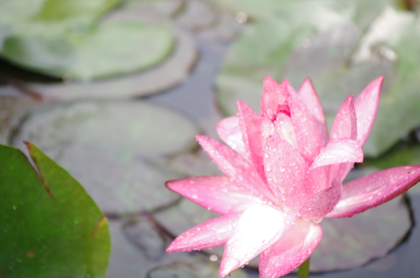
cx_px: 210
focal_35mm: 82
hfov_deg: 24.8
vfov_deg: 16.6
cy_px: 139
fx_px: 955
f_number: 7.1
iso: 100
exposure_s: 1/80
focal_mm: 55
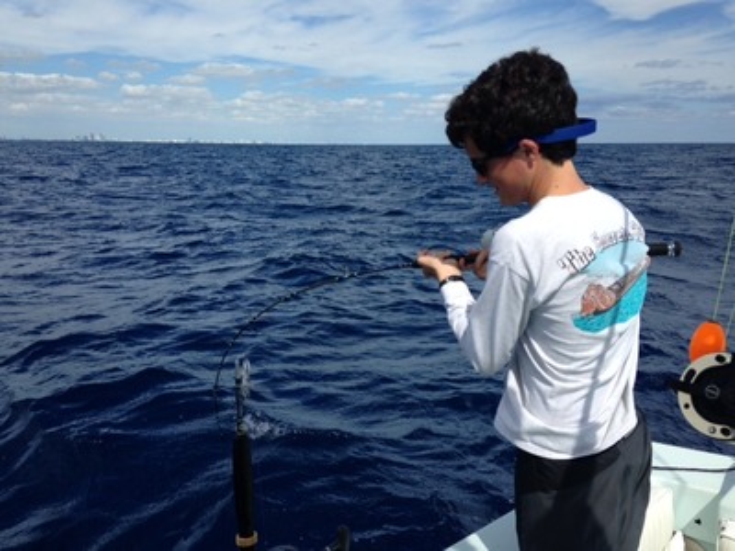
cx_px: 368
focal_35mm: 33
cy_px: 276
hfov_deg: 55.4
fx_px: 701
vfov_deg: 42.9
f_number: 2.4
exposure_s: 1/1938
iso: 50
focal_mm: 4.12
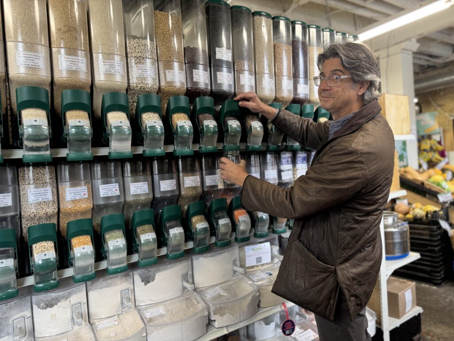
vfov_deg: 56.8
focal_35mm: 24
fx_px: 315
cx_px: 227
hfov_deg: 71.6
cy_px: 170
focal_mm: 6.76
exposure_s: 1/70
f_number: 1.78
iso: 200
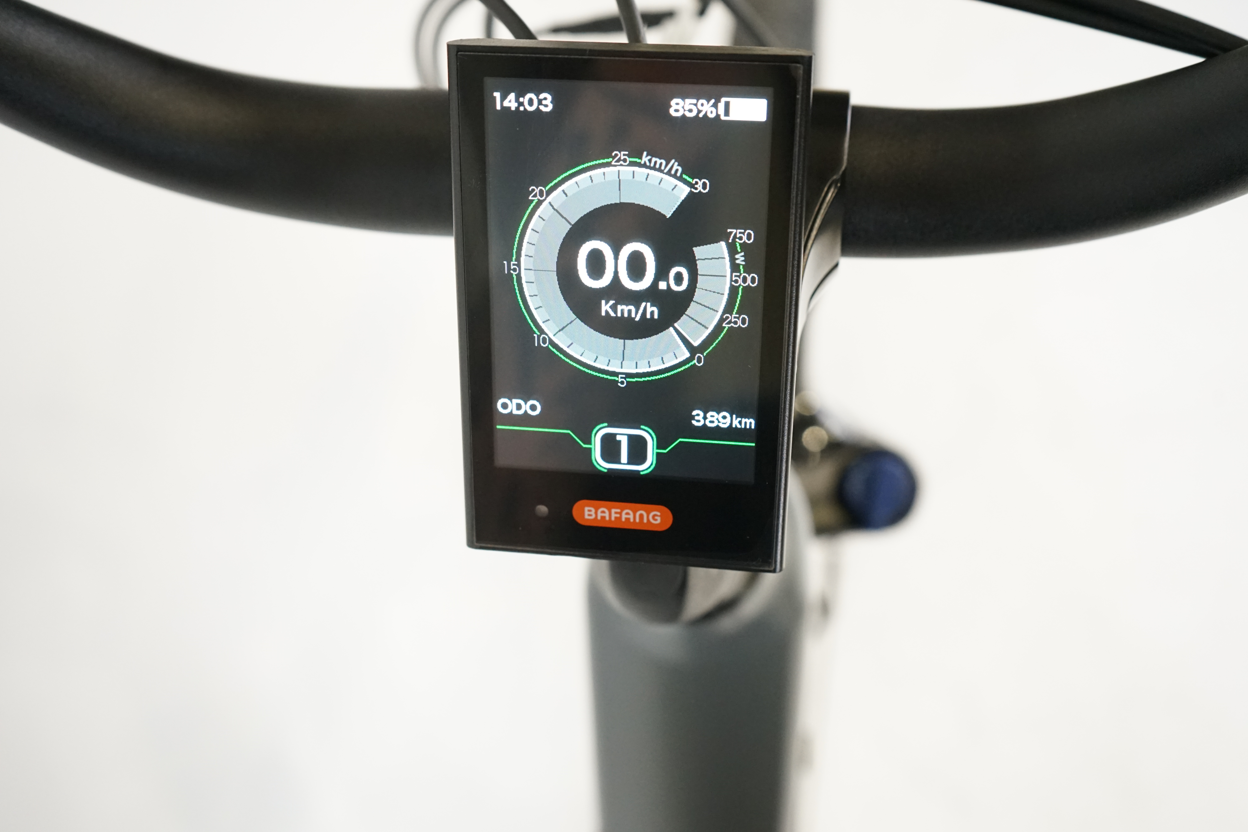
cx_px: 624
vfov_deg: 33.4
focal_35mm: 40
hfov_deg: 48.5
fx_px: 1387
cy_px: 416
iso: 3200
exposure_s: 1/200
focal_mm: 40
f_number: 5.6
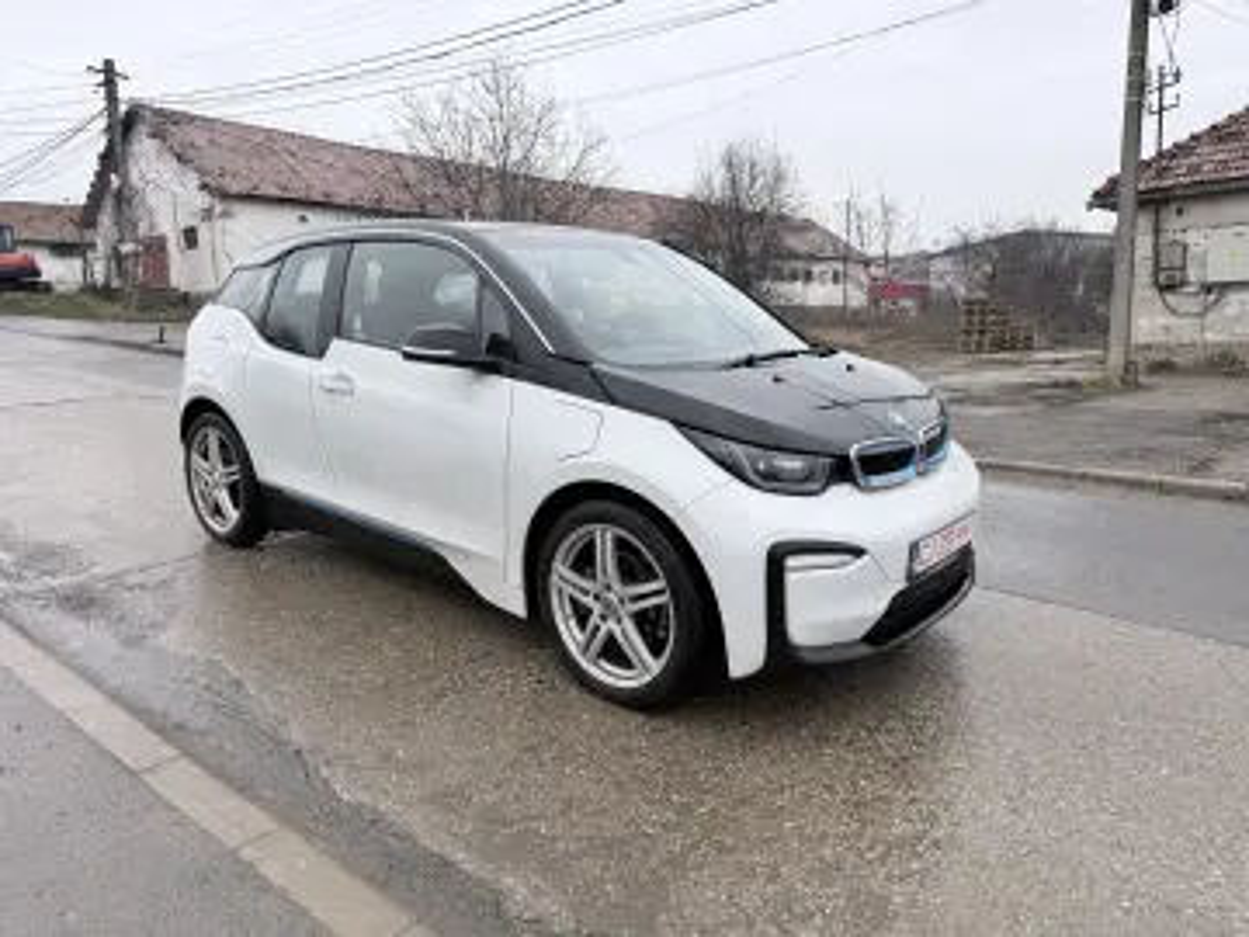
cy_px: 468
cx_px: 624
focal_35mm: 24
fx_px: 866
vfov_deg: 56.8
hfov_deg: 71.6
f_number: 1.78
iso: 80
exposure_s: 1/858
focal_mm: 6.76
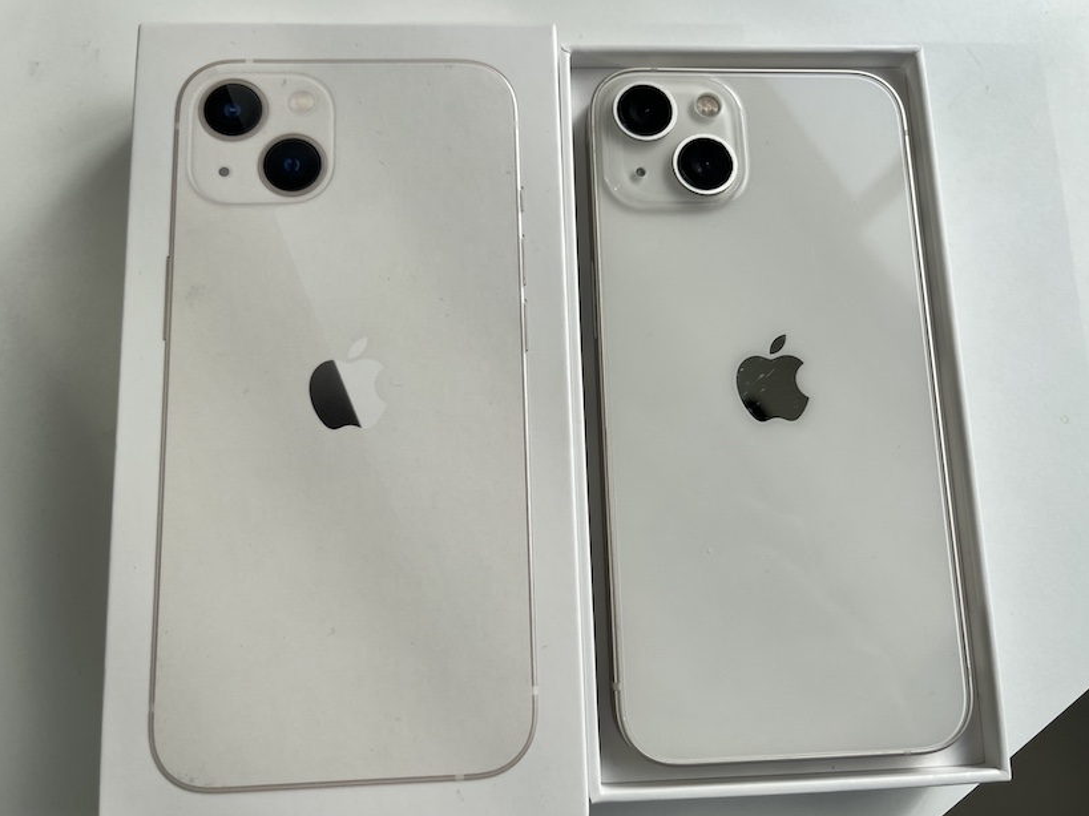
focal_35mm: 27
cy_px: 412
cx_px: 540
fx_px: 849
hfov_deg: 65.3
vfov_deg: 51.3
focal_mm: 5.1
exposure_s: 1/913
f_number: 1.6
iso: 50
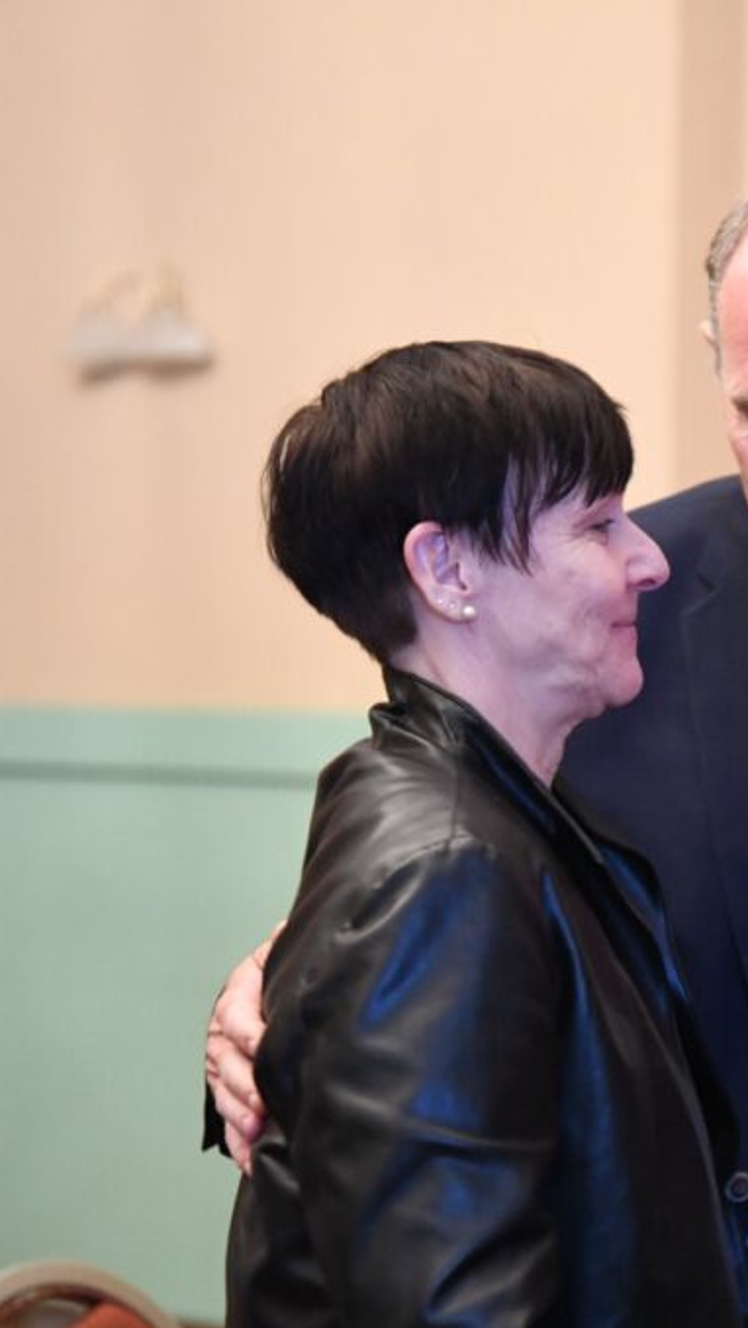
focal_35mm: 98
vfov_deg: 21.8
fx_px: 3451
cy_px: 666
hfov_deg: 12.2
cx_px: 725
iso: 8000
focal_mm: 62
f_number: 2.8
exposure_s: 1/125
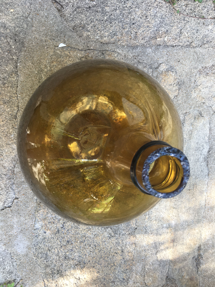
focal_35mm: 29
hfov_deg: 48.2
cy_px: 144
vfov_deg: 61.7
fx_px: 240
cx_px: 108
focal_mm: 4.15
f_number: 2.2
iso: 32
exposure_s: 1/50
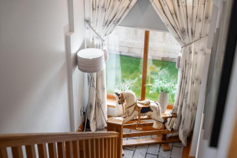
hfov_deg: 38.9
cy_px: 79
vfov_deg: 26.5
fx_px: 336
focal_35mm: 51
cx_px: 118
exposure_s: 1/320
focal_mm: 51
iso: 640
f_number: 3.5
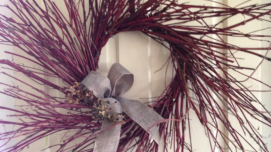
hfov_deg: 42.9
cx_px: 136
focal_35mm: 48
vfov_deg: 24.8
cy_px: 99
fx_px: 345
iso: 400
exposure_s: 1/15
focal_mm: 4.12
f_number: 2.4
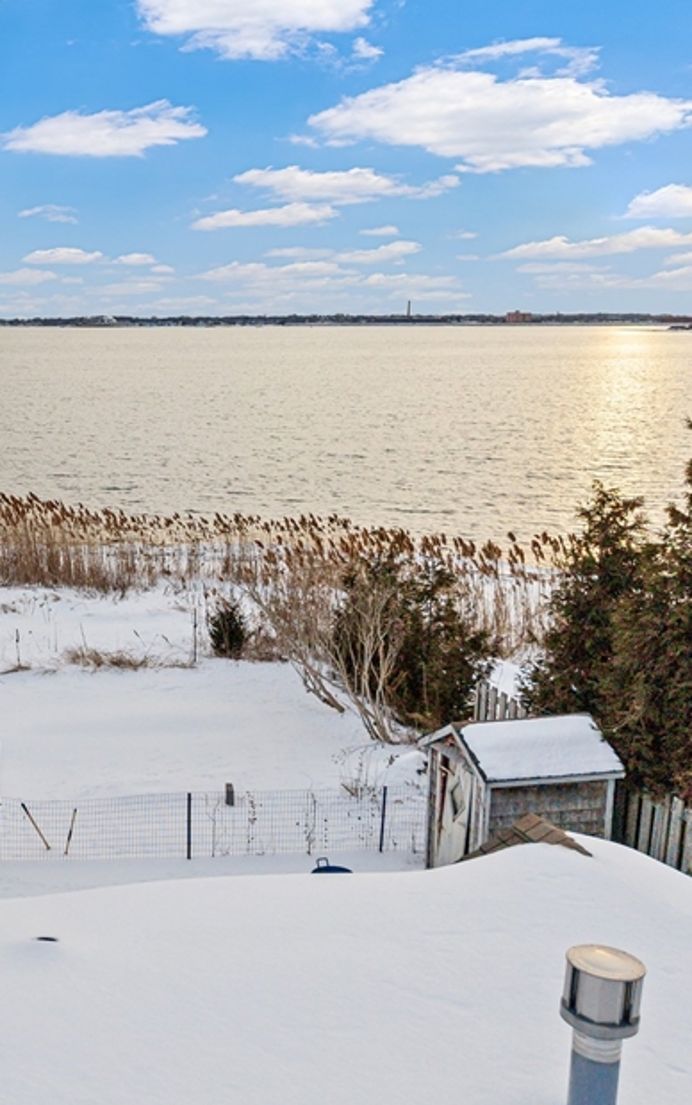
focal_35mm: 42
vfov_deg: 47.1
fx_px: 1266
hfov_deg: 29.0
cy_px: 593
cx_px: 36
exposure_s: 1/1600
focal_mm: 8.67
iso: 280
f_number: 1.8
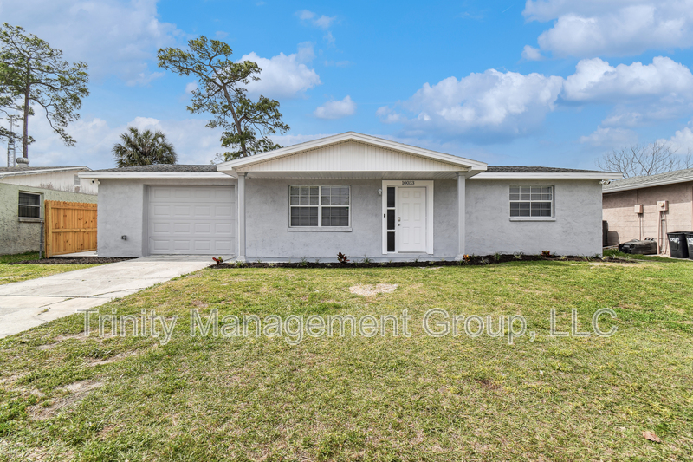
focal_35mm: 15
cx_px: 346
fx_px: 289
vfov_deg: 77.3
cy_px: 231
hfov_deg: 100.4
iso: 100
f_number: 7.1
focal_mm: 10
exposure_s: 1/320
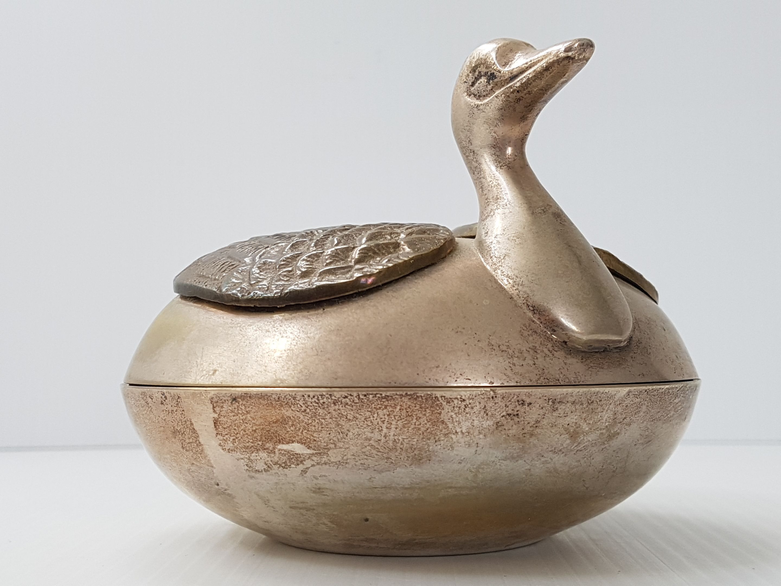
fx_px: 587
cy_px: 293
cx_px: 390
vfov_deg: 53.1
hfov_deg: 67.3
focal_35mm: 26
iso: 50
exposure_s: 1/240
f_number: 1.7
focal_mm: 4.2
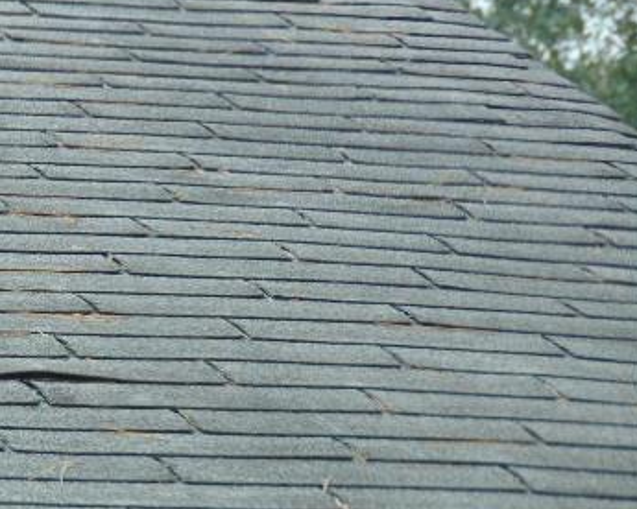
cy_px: 363
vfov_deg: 2.8
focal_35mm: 556
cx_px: 55
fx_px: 10482
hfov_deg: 3.5
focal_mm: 55.1
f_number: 4.2
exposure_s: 1/125
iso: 100
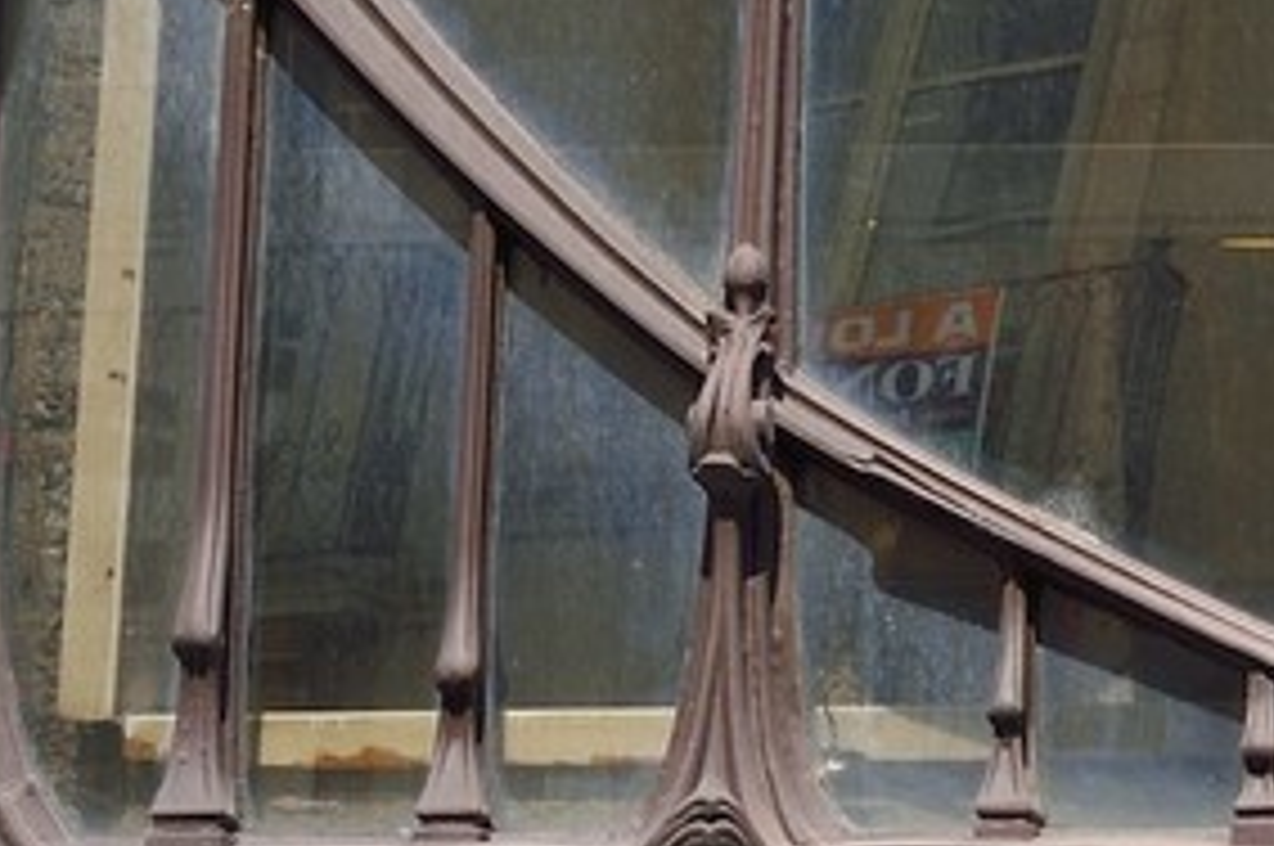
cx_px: 3255
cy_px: -176
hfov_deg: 6.2
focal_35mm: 317
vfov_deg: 4.3
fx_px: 11205
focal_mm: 56
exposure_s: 1/250
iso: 200
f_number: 13
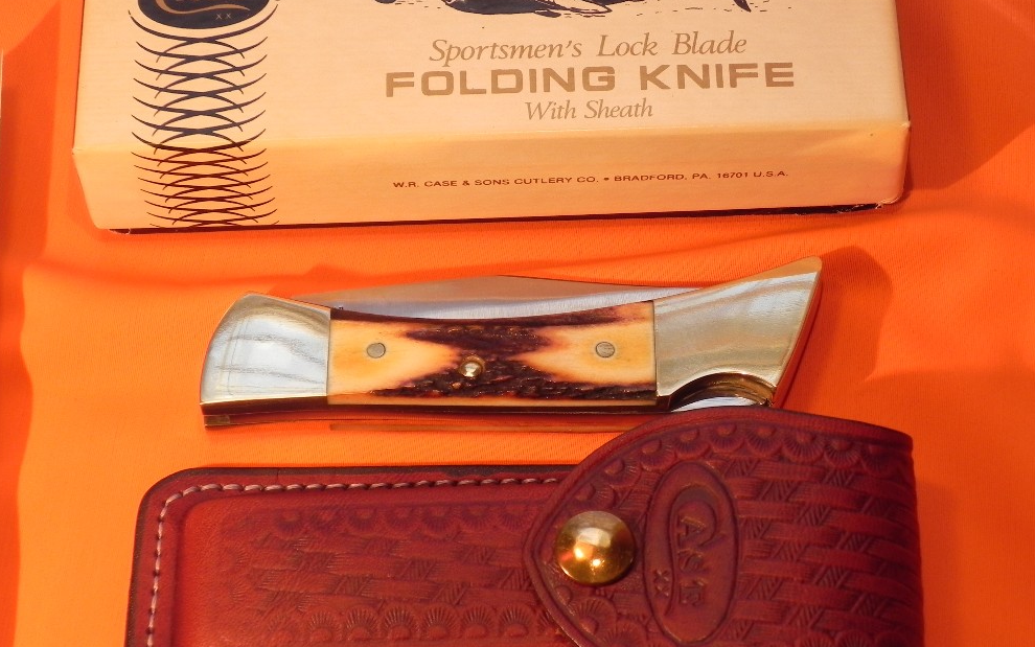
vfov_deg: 14.4
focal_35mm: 91
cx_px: 516
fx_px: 2567
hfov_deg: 22.8
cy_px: 355
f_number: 4
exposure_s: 1/140
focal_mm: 15.1
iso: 160
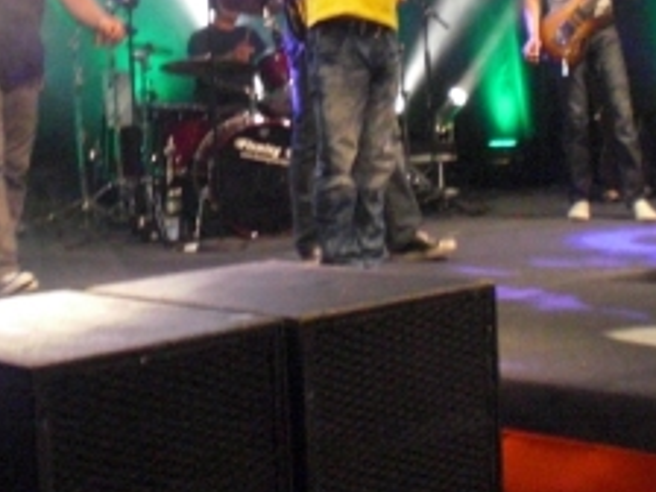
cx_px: 275
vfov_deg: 19.2
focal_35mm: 76
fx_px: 1440
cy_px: 120
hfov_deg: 25.6
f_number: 3.1
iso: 800
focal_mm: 6.3
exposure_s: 1/30
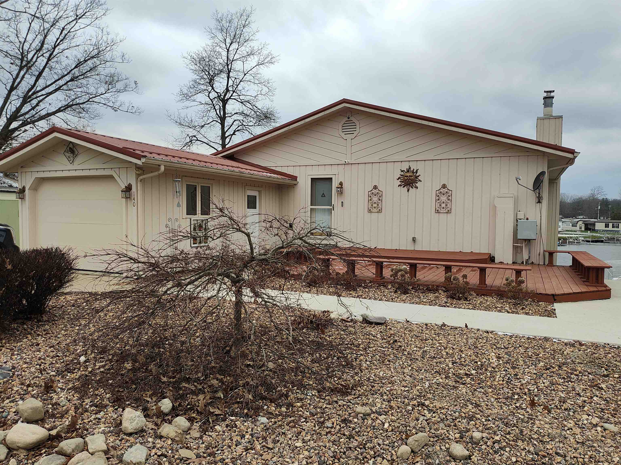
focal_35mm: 25
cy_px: 232
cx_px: 310
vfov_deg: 54.9
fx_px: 448
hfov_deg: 69.4
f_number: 1.5
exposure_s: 1/823
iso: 100
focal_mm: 4.15
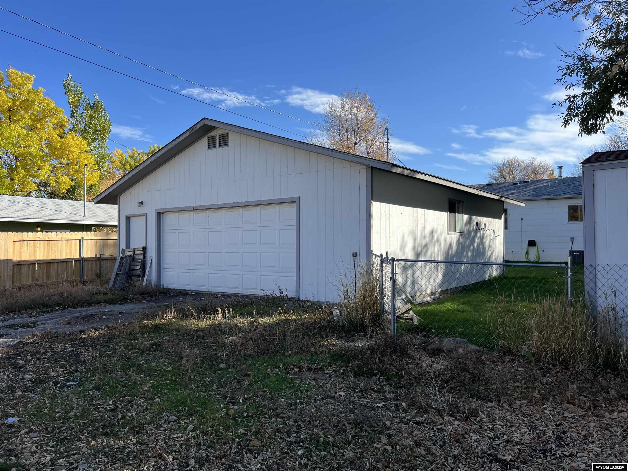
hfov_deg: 67.3
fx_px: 472
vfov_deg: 53.1
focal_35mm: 26
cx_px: 314
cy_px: 236
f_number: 1.5
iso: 50
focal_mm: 5.7
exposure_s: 1/2762
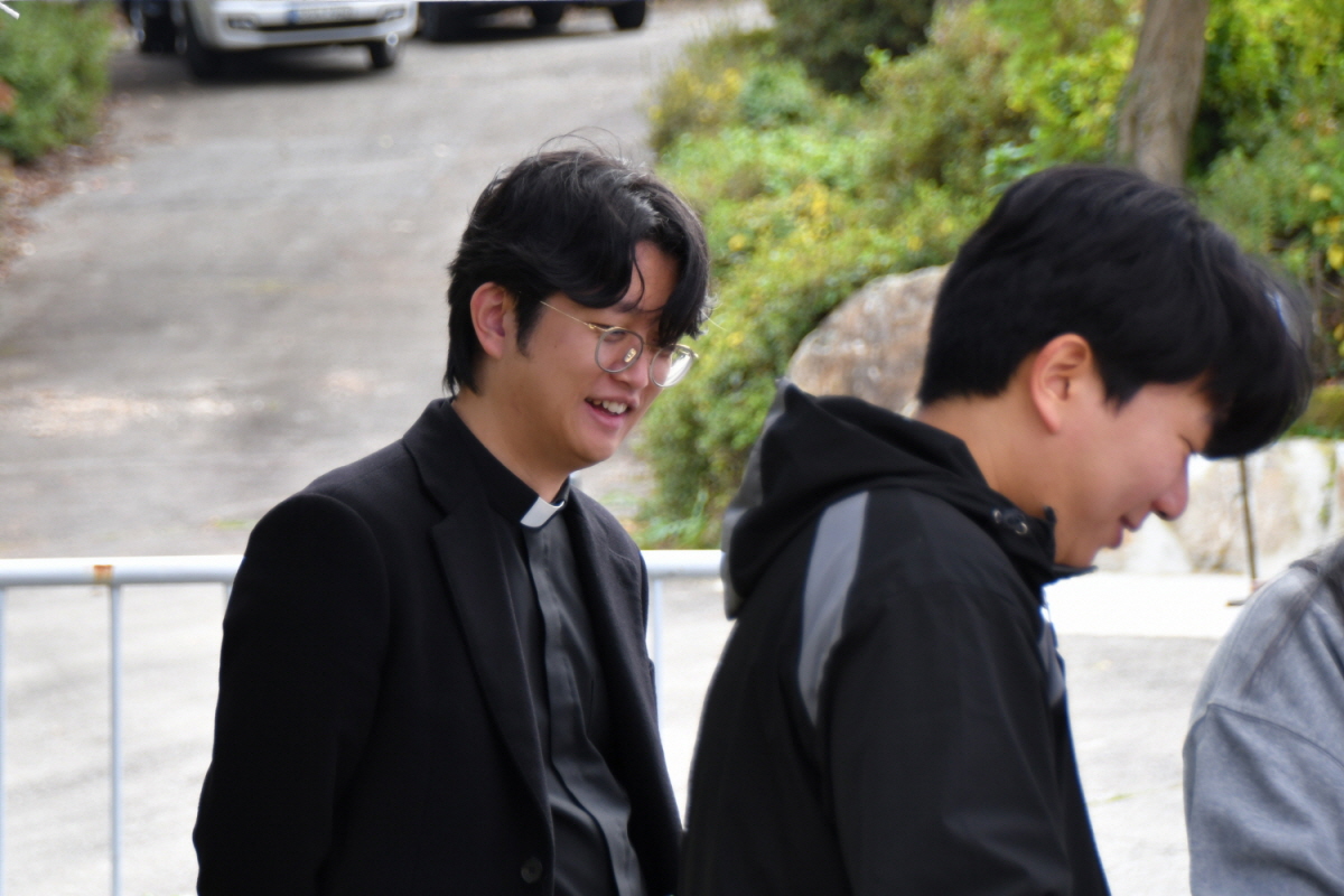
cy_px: 448
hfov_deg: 13.1
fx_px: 5861
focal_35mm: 157
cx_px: 672
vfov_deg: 8.7
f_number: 5.6
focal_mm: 105
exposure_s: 1/125
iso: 400
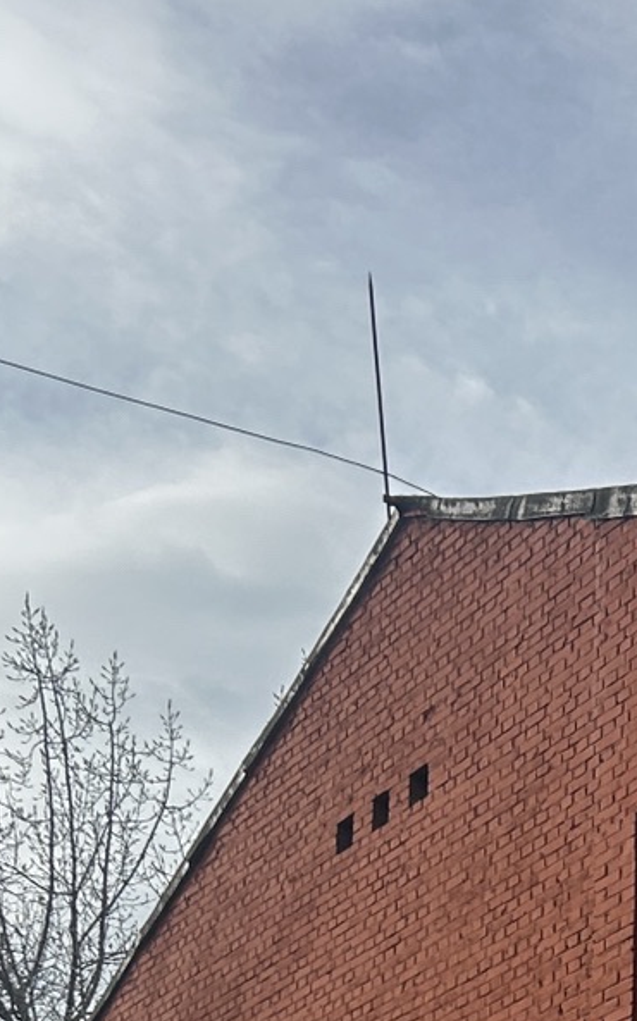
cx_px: 773
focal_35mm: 93
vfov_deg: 20.3
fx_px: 2586
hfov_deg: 13.6
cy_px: 1360
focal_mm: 5.7
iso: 50
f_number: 1.5
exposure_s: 1/3356
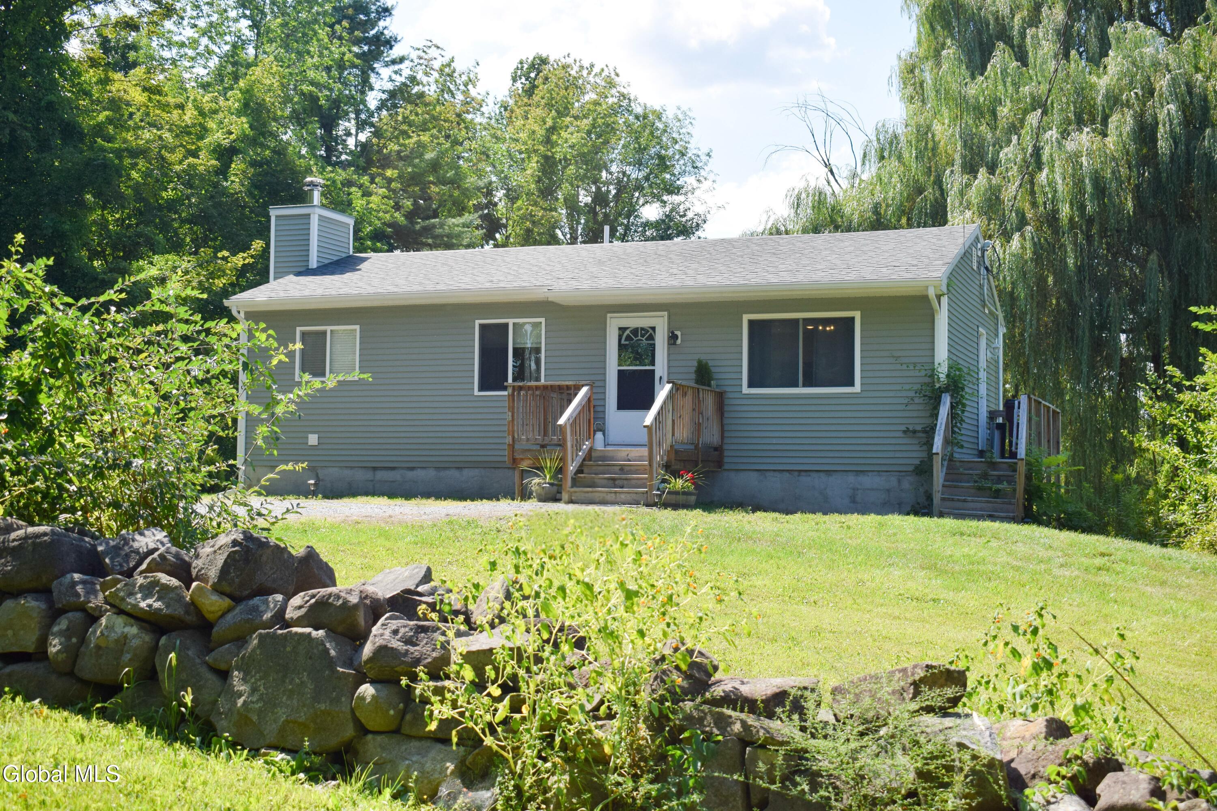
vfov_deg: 29.9
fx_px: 1521
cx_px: 608
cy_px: 406
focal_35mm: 45
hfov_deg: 43.6
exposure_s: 1/1600
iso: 400
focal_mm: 30
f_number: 5.6
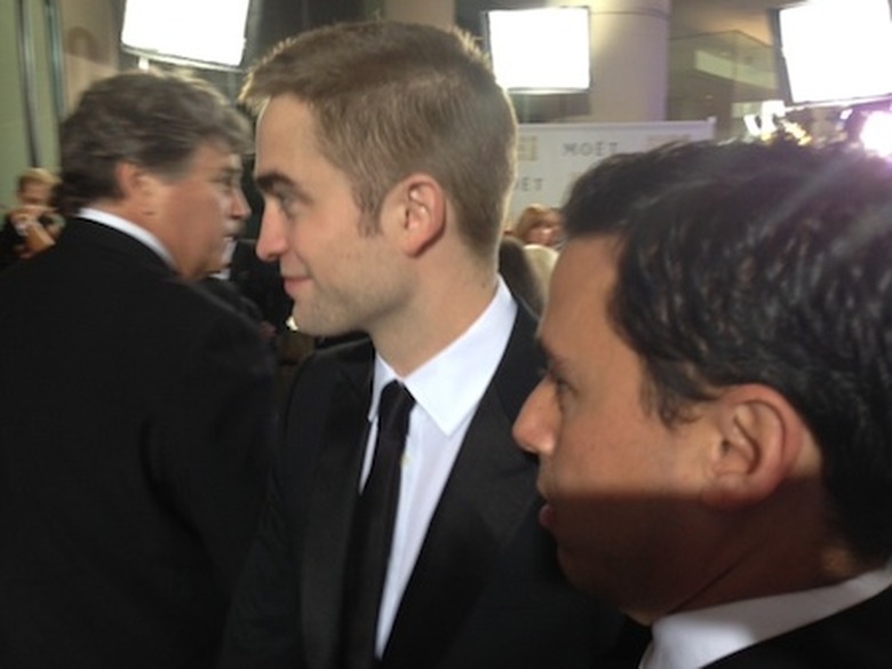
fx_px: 850
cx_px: 446
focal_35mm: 33
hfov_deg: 55.4
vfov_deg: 42.9
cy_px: 334
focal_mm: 4.13
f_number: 2.4
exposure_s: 1/60
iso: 50
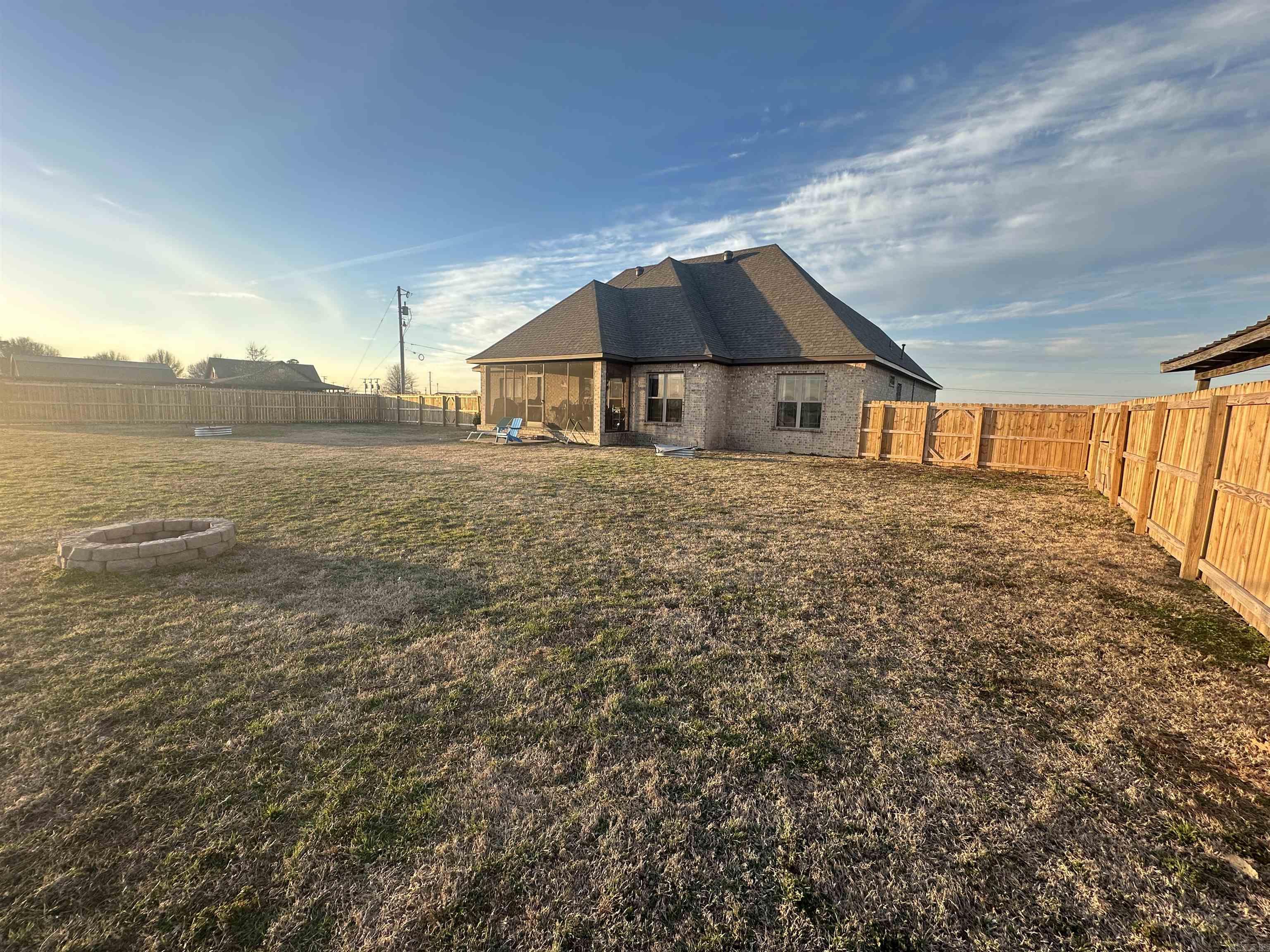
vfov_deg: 85.7
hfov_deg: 102.1
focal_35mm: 14
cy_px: 476
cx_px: 635
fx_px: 514
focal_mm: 2.22
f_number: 2.2
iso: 40
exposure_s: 1/231
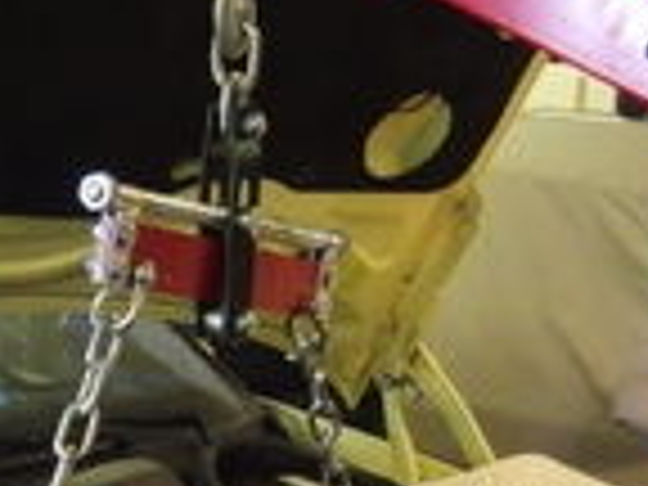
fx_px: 2003
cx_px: 135
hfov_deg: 18.2
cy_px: 446
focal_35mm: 107
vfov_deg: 13.7
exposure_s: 1/60
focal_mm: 4.3
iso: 500
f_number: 3.2
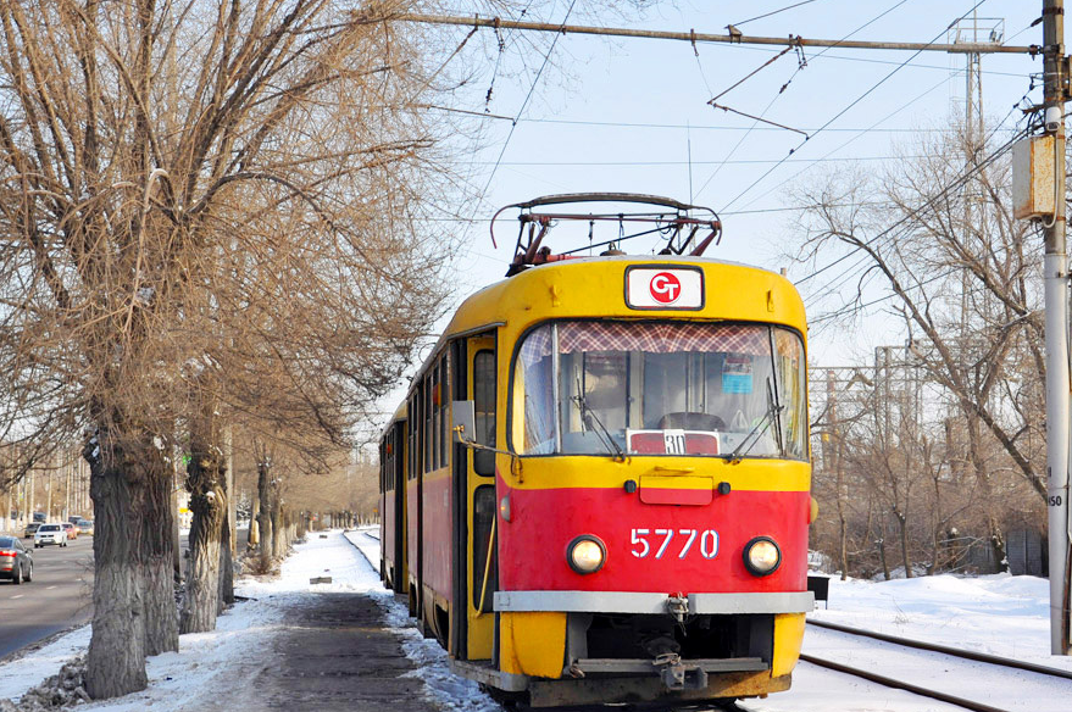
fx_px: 2132
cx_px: 622
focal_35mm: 72
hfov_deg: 28.2
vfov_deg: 19.0
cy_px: 383
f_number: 7.1
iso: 200
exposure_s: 1/400
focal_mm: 35
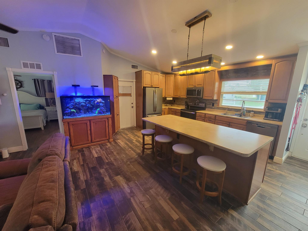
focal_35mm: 13
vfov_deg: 89.9
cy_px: 116
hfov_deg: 106.2
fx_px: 116
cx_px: 154
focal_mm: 2.2
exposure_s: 1/60
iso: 320
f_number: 2.2
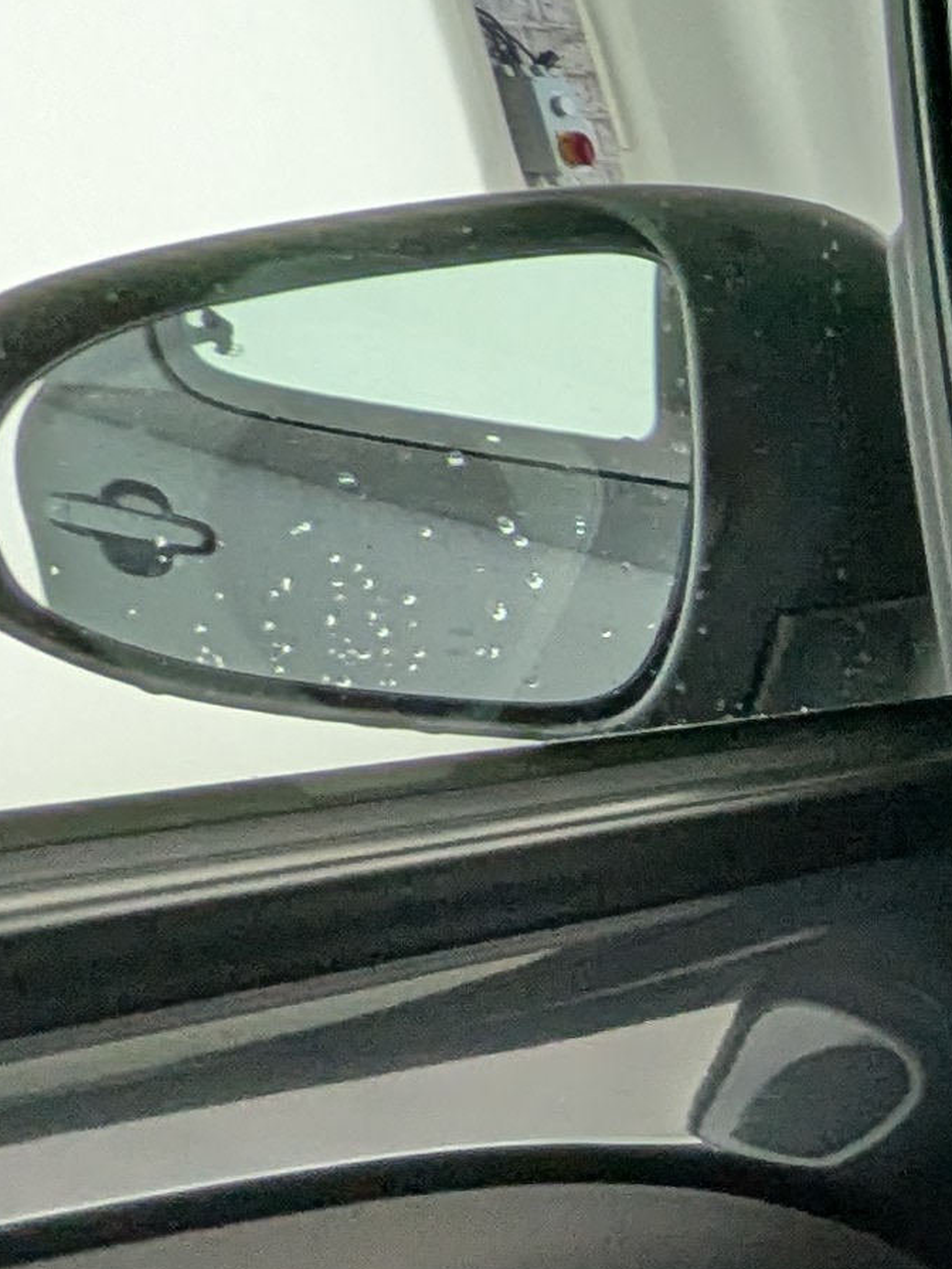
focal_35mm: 73
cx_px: 2830
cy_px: 1413
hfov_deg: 11.5
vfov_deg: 24.8
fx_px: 2677
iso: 70
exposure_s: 1/84.5
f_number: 2.2
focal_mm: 2.35
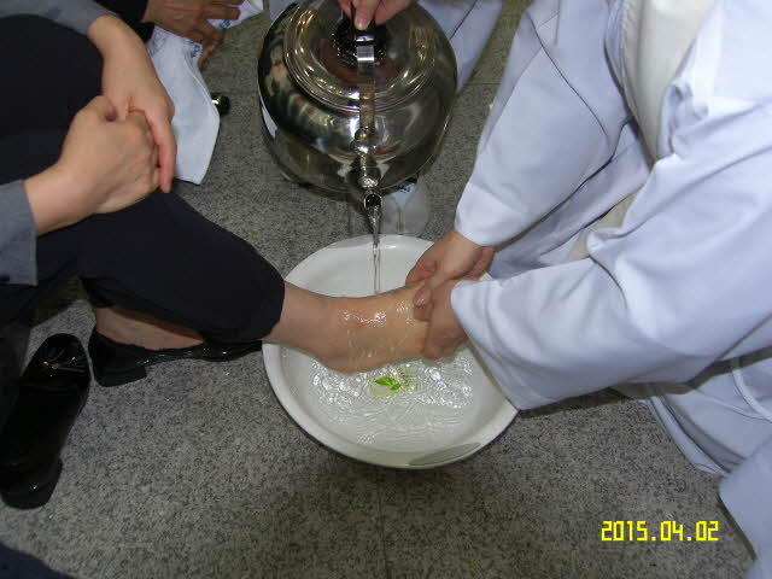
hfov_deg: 46.8
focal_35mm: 40
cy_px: 290
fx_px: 892
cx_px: 386
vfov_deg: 36.0
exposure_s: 1/40
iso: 50
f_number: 2.5
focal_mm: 10.3
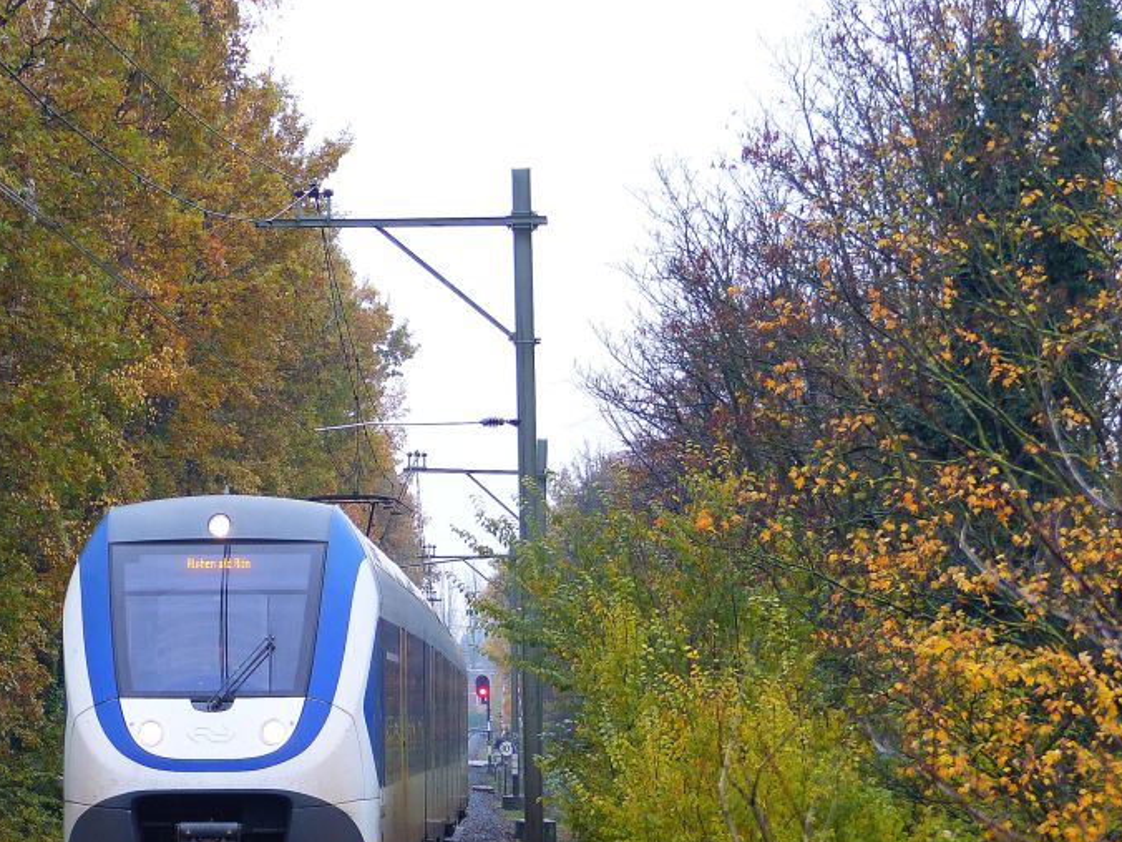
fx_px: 5867
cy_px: 651
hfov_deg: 10.9
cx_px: 264
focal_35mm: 181
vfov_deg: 8.2
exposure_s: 1/60
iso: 125
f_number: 2.8
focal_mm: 18.3
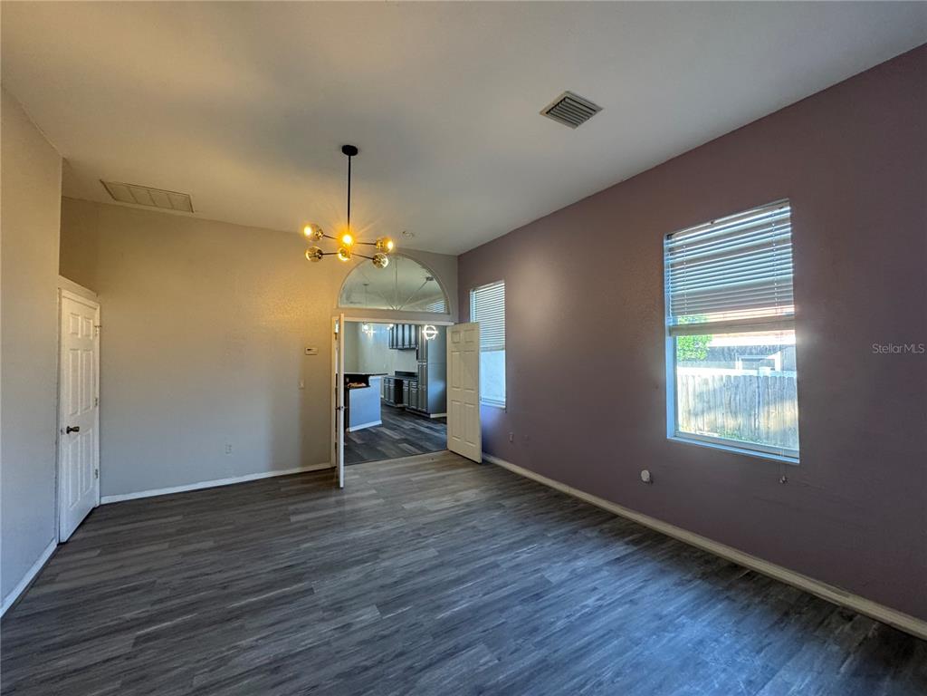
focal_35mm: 14
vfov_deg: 85.7
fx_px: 375
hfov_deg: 102.1
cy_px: 348
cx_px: 464
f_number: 2.2
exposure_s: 1/120
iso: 250
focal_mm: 2.22
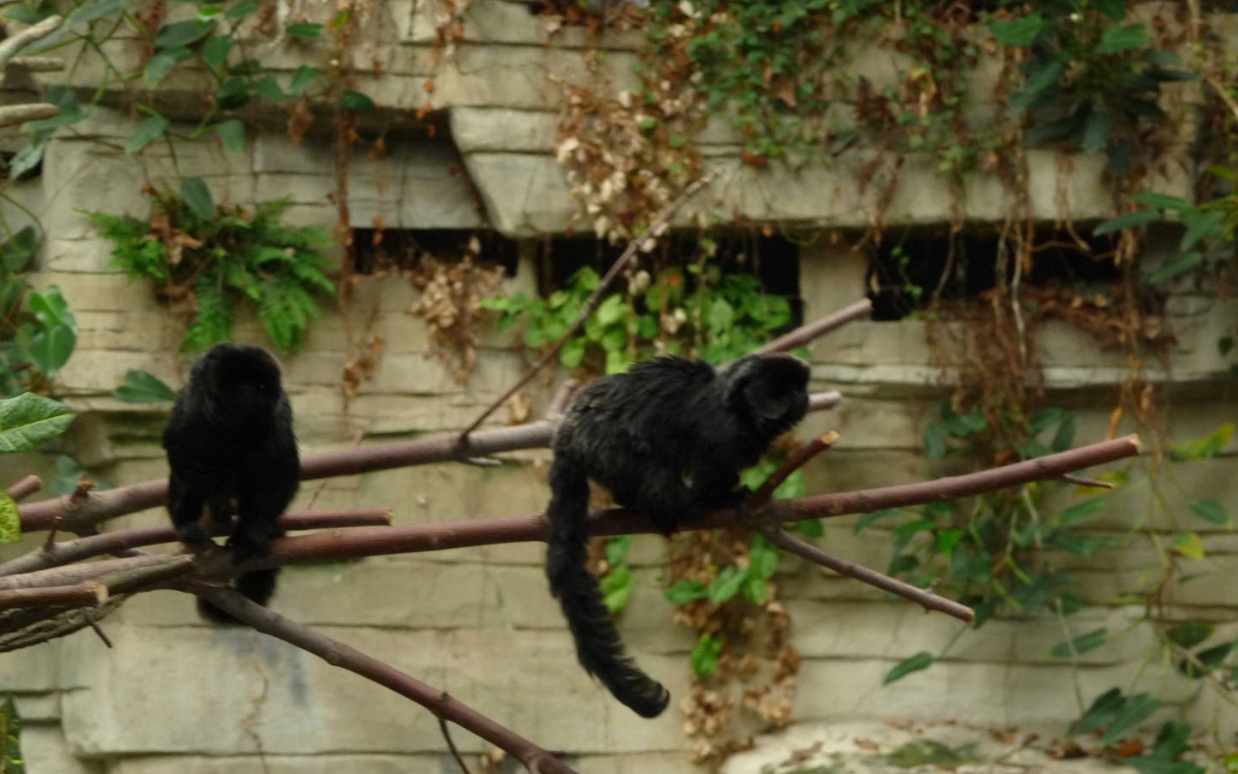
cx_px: 562
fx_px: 6208
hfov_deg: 11.4
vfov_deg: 7.1
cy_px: 361
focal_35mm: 184
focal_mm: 27.1
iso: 250
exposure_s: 1/50
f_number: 4.8
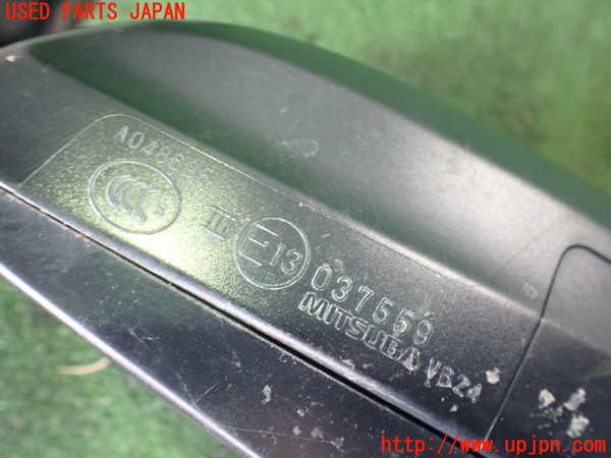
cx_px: 306
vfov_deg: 46.8
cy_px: 229
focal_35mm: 30
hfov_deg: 60.0
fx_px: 530
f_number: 2.3
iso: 800
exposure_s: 1/30
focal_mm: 5.4
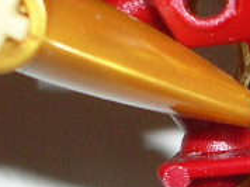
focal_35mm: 311
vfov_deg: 4.8
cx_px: 308
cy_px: 214
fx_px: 2243
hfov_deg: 6.3
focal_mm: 9.1
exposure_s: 1/60.1
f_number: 3.4
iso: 50
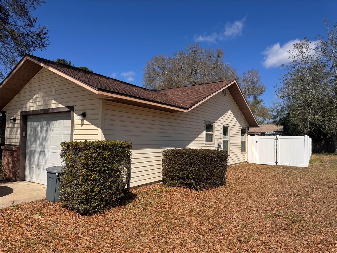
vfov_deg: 56.8
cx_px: 168
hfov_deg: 71.6
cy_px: 126
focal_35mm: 24
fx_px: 234
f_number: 1.78
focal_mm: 6.76
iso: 80
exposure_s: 1/6410
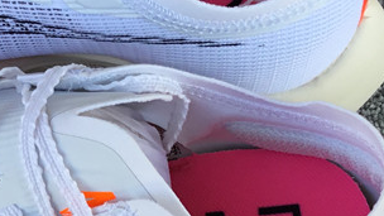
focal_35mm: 100
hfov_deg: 20.8
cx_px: 25
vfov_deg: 12.1
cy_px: 92
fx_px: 1018
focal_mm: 3.3
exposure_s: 1/240
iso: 25
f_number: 2.4
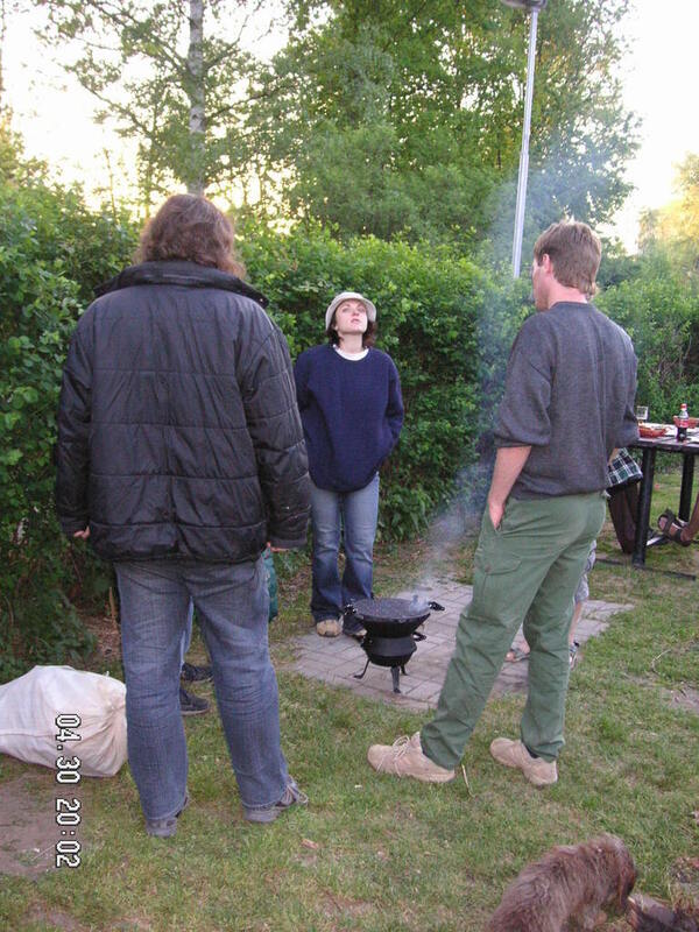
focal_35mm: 37
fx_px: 996
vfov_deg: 50.1
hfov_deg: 38.7
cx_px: 350
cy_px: 466
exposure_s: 1/45
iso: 160
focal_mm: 6.1
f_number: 2.8
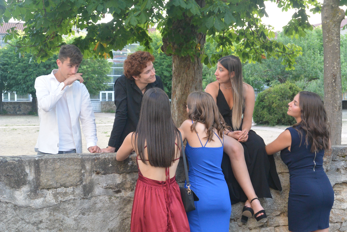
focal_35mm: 74
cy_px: 116
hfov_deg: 27.3
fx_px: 714
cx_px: 174
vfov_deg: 18.5
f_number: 5.6
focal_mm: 27.5
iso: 560
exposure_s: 1/125
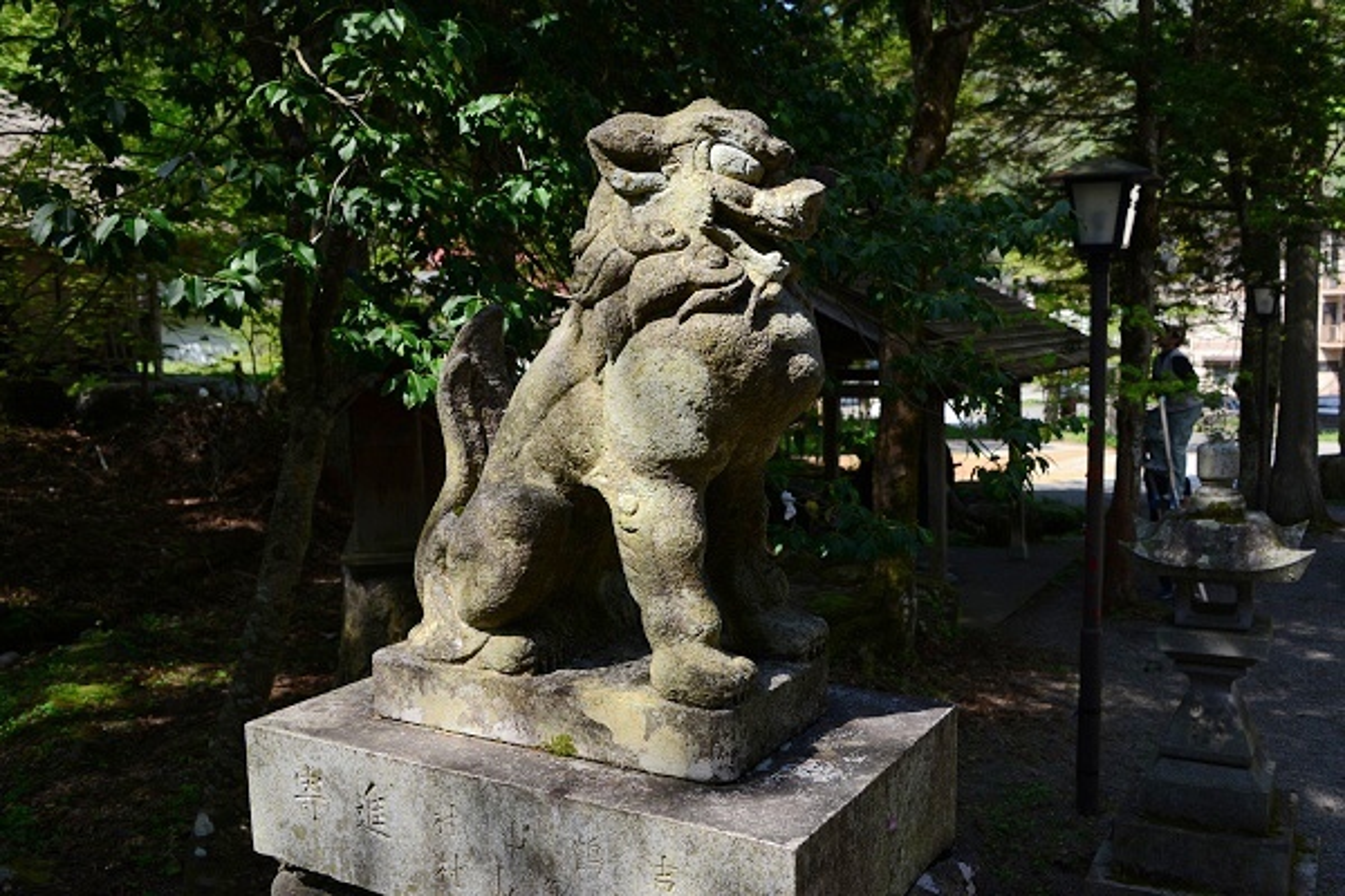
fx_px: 1270
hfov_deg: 55.8
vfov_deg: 38.9
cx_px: 672
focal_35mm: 34
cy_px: 448
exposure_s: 1/400
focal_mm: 34
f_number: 10
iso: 400
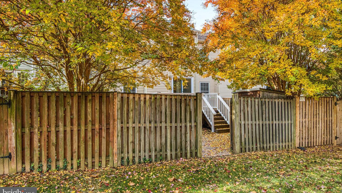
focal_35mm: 21
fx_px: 190
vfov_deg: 53.5
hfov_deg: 83.8
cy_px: 84
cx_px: 171
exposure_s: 1/25
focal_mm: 20
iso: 400
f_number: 8
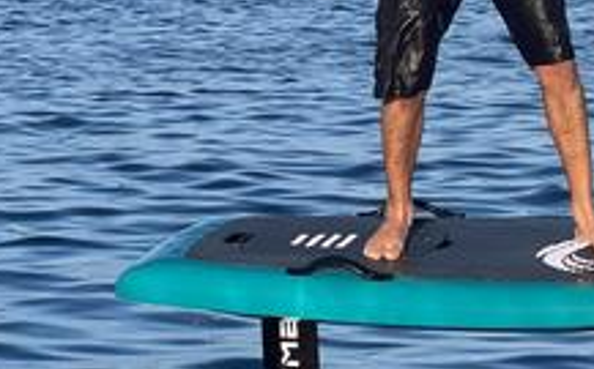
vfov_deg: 5.8
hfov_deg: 9.3
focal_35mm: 226
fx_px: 3654
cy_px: 74
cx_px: 424
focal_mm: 9
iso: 32
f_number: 2.8
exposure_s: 1/412
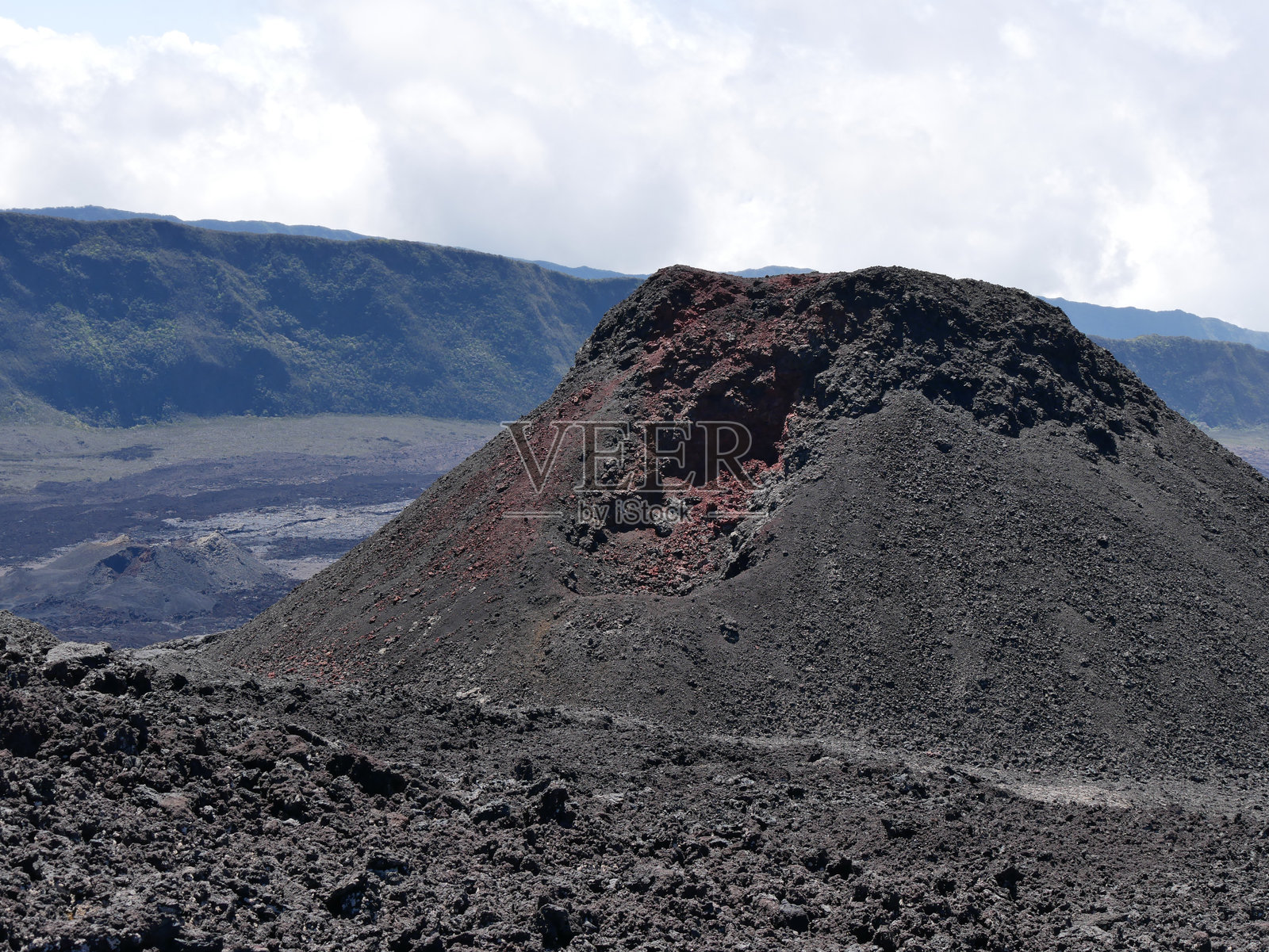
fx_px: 2714
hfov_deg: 26.3
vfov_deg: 19.9
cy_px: 476
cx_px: 634
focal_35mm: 74
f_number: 8
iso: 200
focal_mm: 37
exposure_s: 1/320
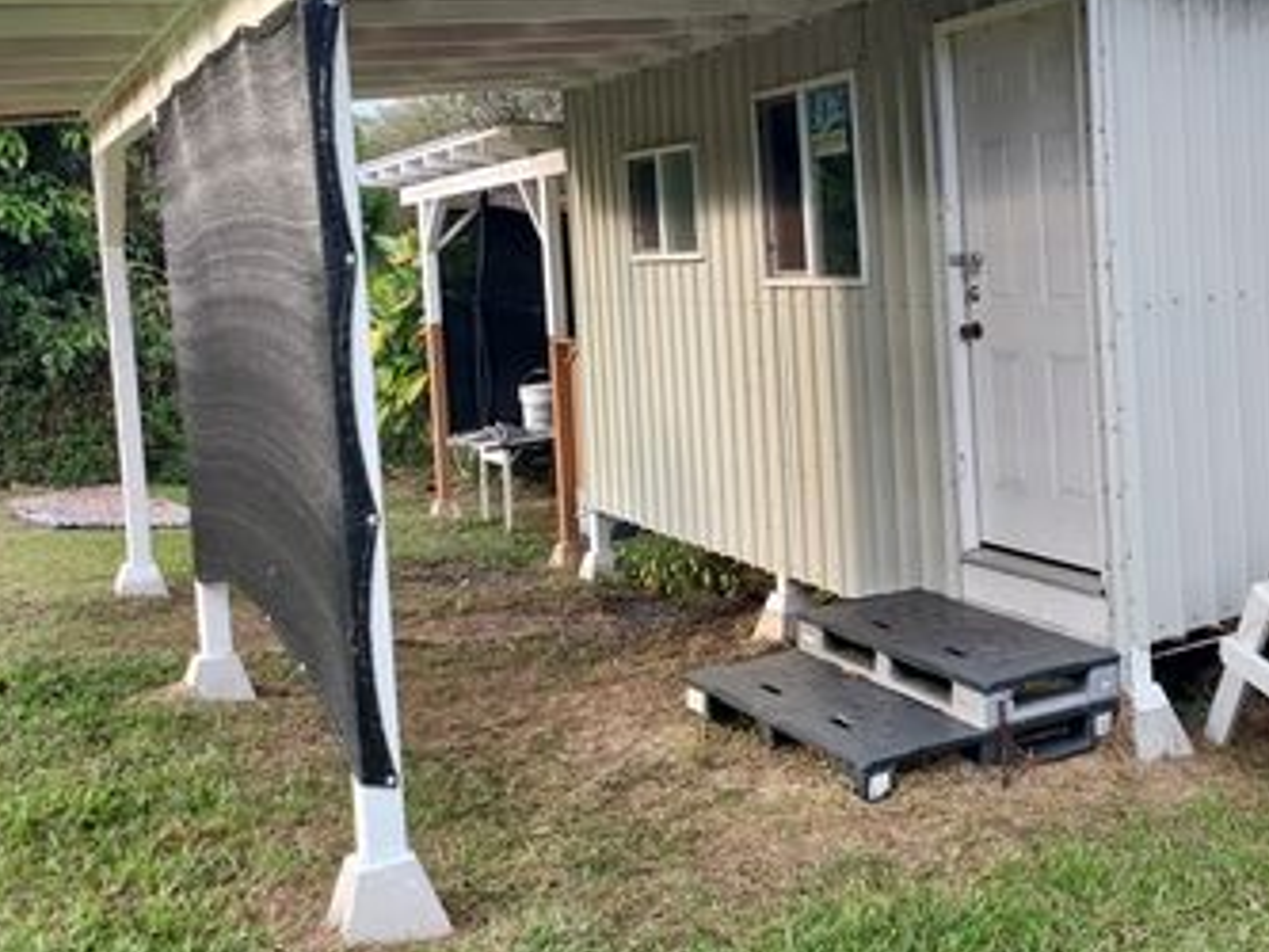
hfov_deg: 49.4
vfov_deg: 39.1
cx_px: 941
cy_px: 299
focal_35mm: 36
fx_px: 1320
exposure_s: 1/120
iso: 64
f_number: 1.8
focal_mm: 4.6
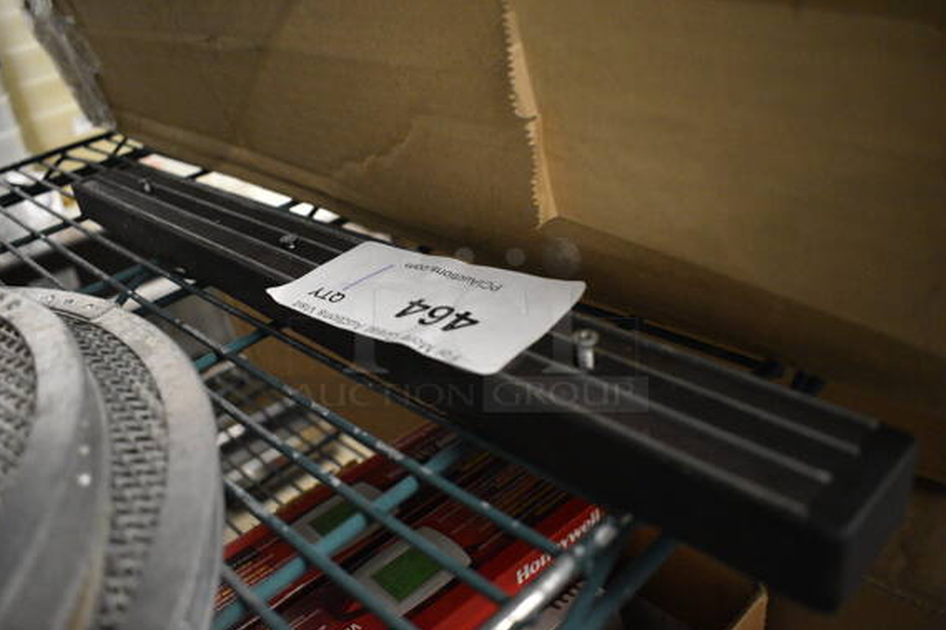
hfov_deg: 63.7
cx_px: 464
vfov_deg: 44.9
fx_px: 762
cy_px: 324
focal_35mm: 29
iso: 4000
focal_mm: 18
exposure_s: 1/125
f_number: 3.5
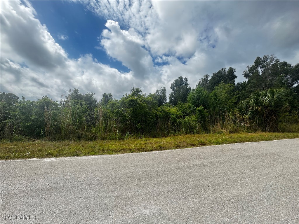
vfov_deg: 85.7
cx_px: 150
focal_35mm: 14
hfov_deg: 102.1
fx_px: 121
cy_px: 112
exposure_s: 1/1078
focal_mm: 2.22
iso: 50
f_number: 2.2
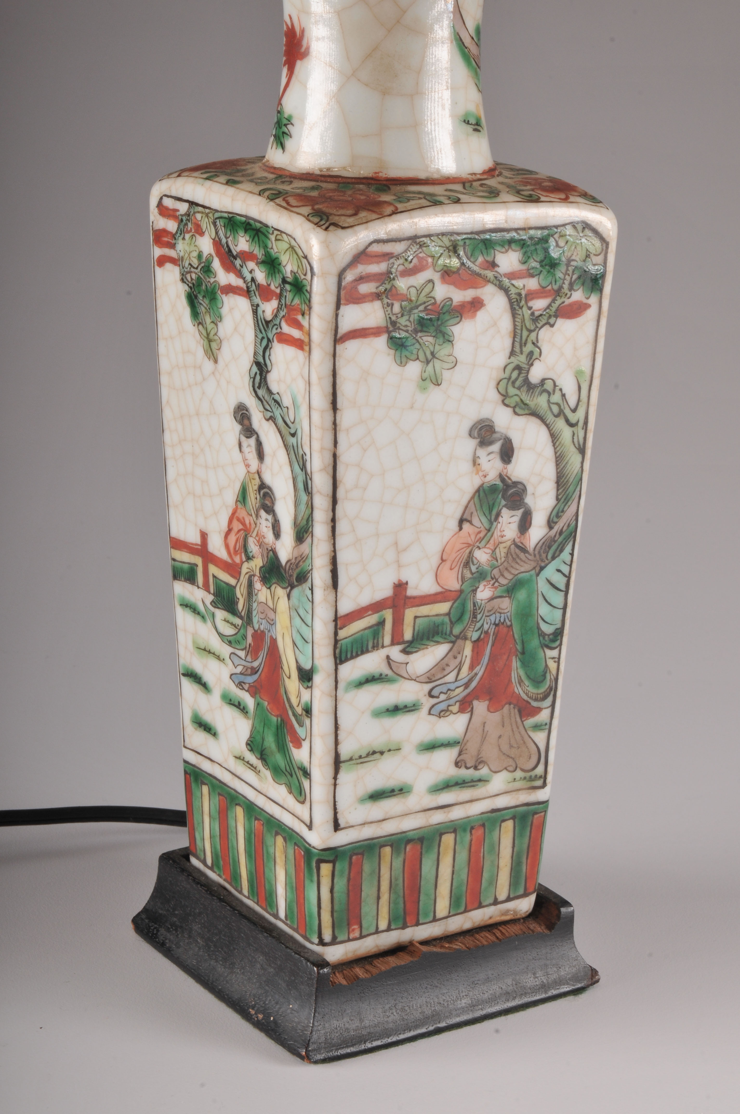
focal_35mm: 82
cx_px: 370
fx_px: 2550
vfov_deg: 24.6
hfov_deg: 16.5
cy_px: 557
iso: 160
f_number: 22
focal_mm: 55
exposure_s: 1/250
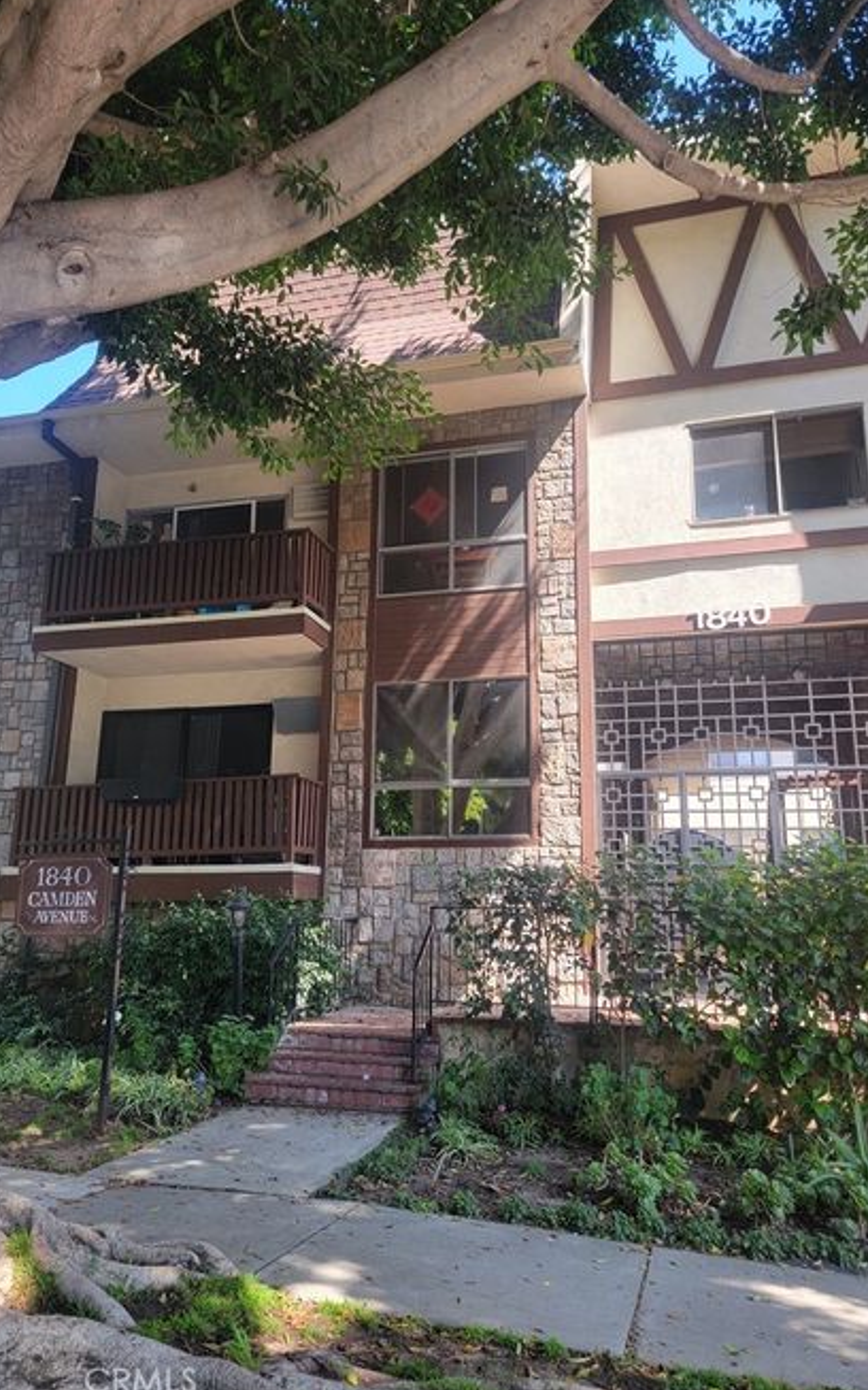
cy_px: 691
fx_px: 984
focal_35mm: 26
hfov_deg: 47.6
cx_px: 451
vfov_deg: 70.4
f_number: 1.8
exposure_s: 1/120
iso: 25
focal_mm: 6.7
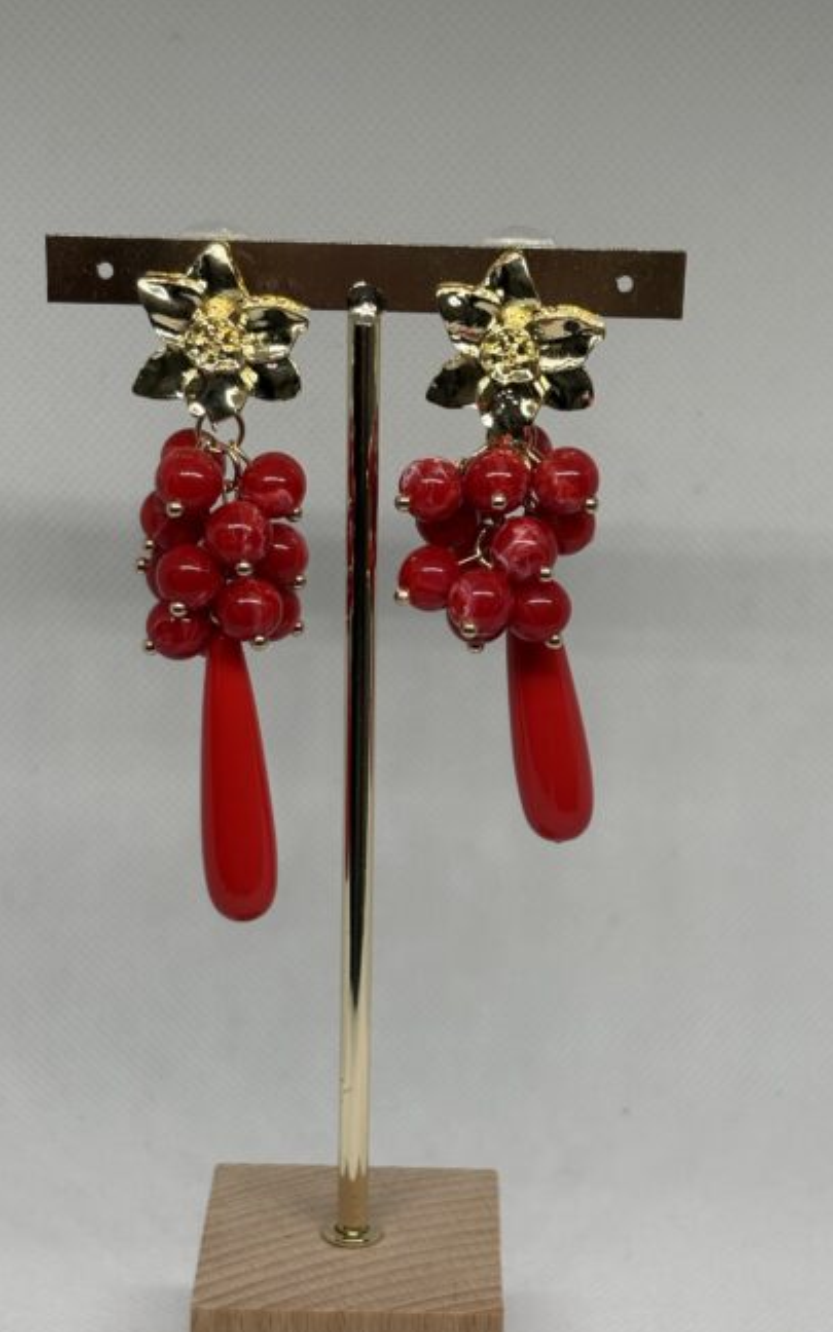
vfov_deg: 30.1
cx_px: 401
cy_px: 771
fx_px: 2470
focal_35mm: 68
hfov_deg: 19.1
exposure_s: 1/197
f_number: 1.6
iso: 32
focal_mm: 5.96
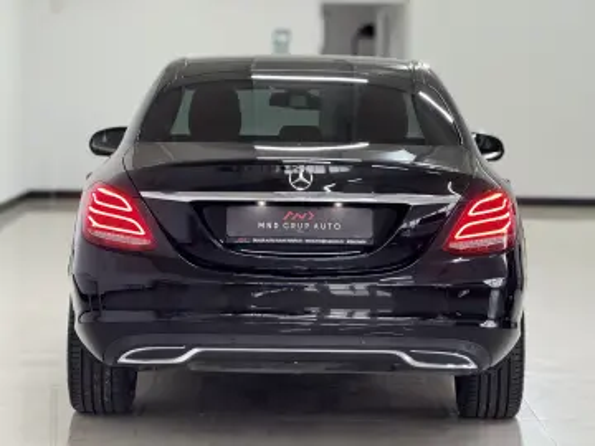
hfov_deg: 16.4
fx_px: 2063
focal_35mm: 120
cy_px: 223
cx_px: 298
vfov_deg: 12.3
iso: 400
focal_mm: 15.66
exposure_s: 1/50
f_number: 2.8
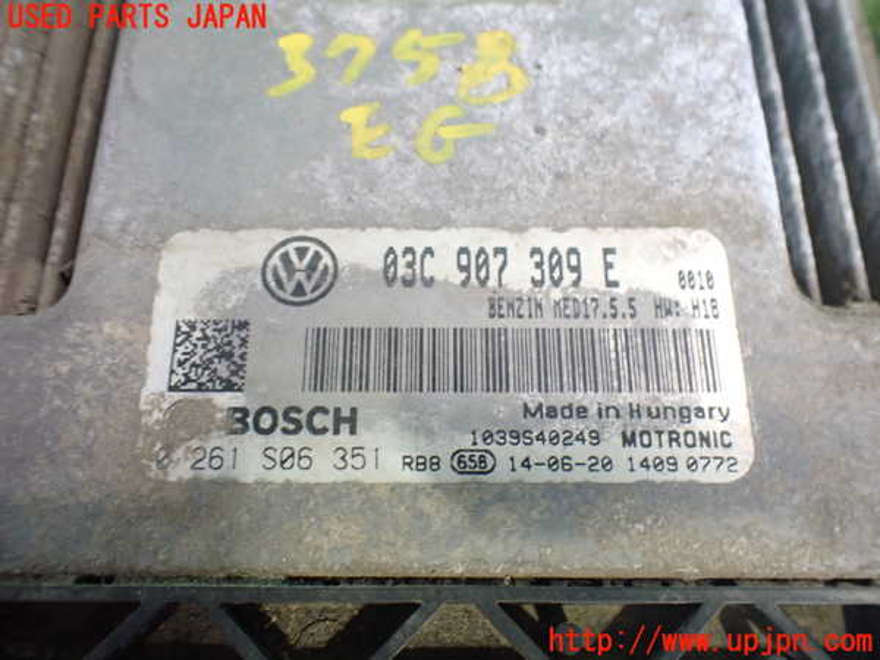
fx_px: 763
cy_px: 330
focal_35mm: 30
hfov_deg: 60.0
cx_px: 440
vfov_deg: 46.8
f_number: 2.3
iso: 800
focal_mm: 5.4
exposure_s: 1/50
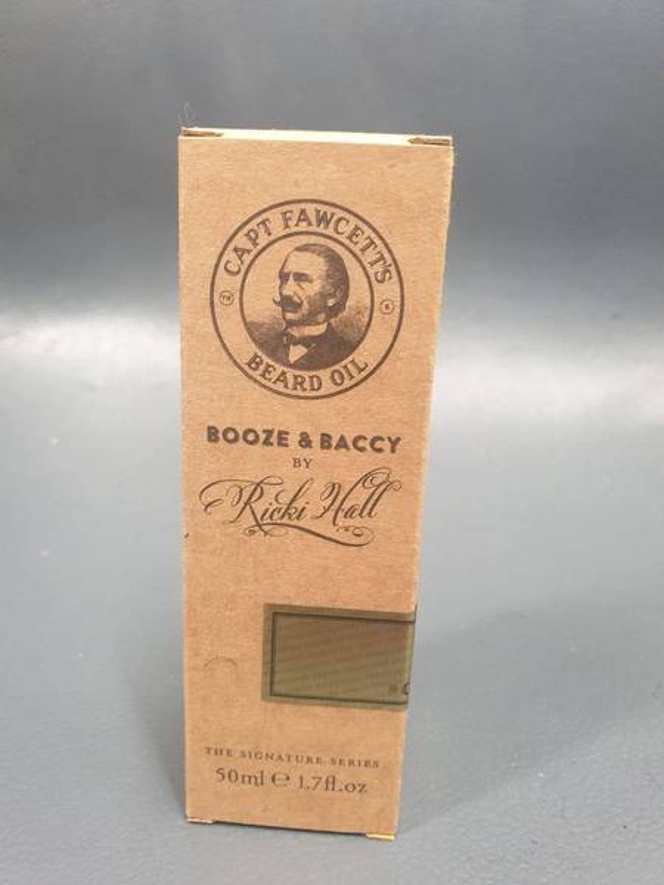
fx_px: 665
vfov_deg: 67.3
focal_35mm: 26
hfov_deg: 53.1
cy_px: 442
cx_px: 332
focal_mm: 4.3
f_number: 2.4
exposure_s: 1/20
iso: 320
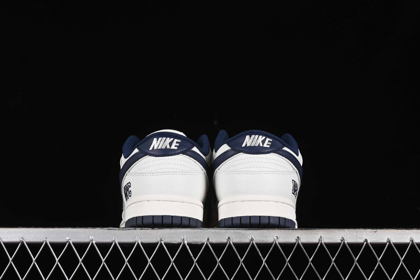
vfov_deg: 18.2
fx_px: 875
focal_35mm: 75
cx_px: 210
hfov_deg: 27.0
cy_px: 140
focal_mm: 50
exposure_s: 1/80
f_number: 8
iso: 160
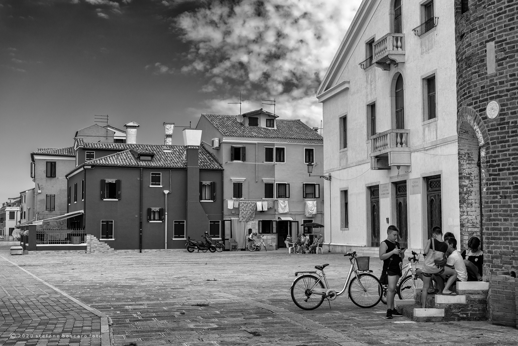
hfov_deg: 39.6
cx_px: 259
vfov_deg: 27.0
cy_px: 173
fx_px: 720
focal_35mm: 50
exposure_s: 1/250
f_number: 8
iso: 140
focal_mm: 50
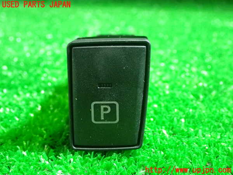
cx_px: 116
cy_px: 88
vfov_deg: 27.0
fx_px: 363
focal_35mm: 54
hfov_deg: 35.5
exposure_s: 1/30
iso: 1600
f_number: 3.3
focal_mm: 9.65
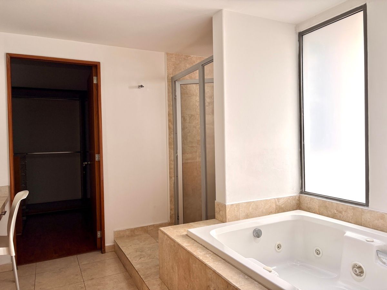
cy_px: 145
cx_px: 194
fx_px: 291
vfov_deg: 53.1
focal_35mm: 26
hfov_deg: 67.3
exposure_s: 1/122
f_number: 1.6
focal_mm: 5.96
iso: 64
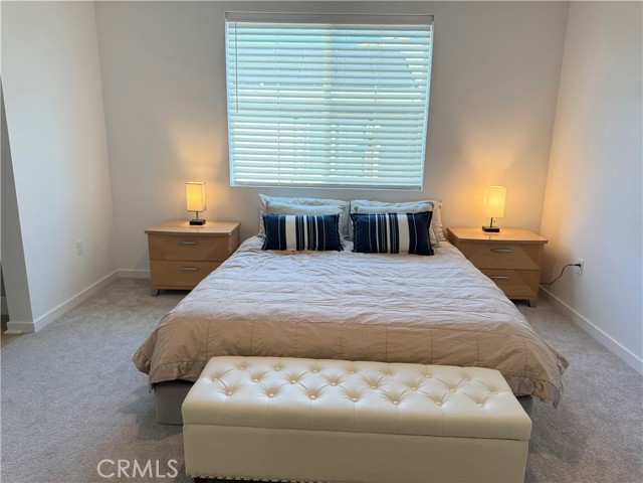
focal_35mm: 24
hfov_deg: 71.6
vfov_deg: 56.8
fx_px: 446
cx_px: 322
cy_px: 242
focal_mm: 6.76
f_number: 1.78
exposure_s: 1/143
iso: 200
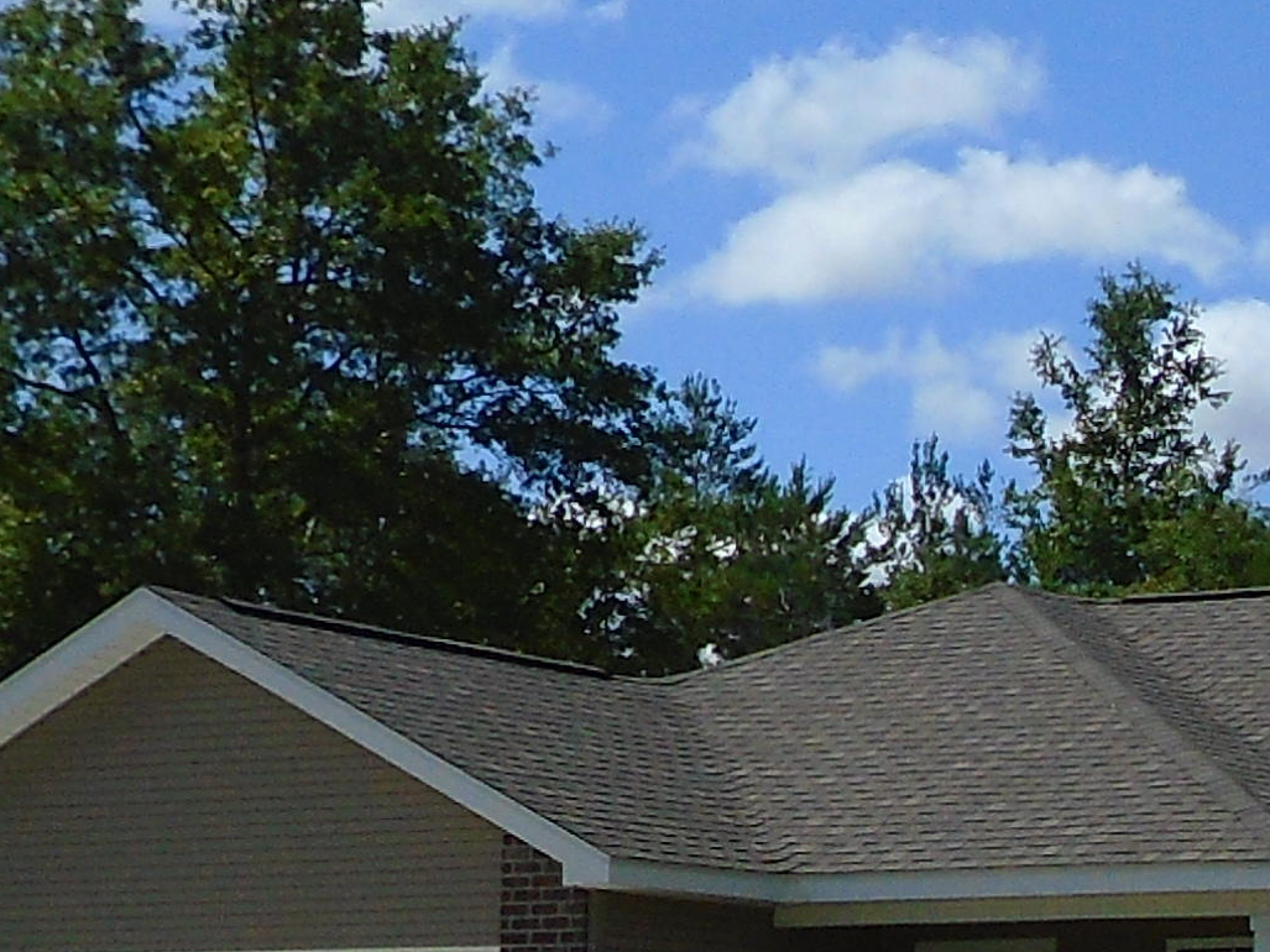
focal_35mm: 106
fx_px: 3888
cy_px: 830
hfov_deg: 18.1
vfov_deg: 13.8
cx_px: 1291
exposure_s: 1/1000
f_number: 10.3
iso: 400
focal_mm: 7.4
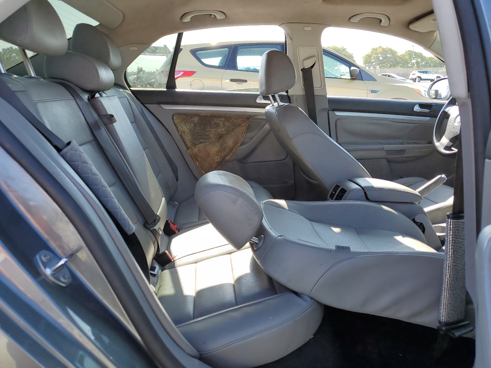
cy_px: 184
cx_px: 246
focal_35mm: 26
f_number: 1.5
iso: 50
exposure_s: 1/435
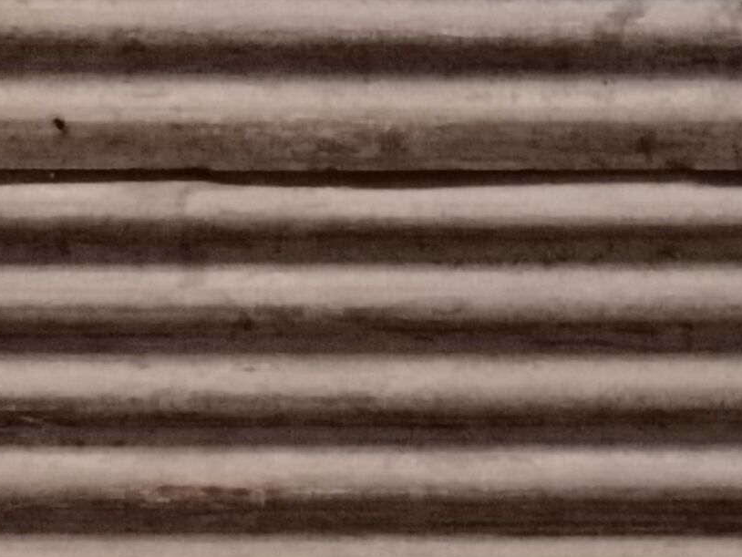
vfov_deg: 8.9
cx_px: 1533
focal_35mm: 161
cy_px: 889
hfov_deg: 11.0
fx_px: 3452
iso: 640
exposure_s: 1/25
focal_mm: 6.71
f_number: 1.9
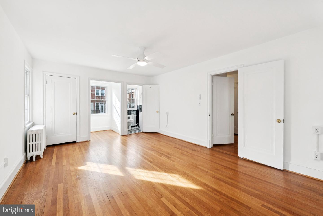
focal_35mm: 14
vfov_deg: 81.2
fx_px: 126
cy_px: 108
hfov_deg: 104.3
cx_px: 162
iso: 250
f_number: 9
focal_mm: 14
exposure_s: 1/50
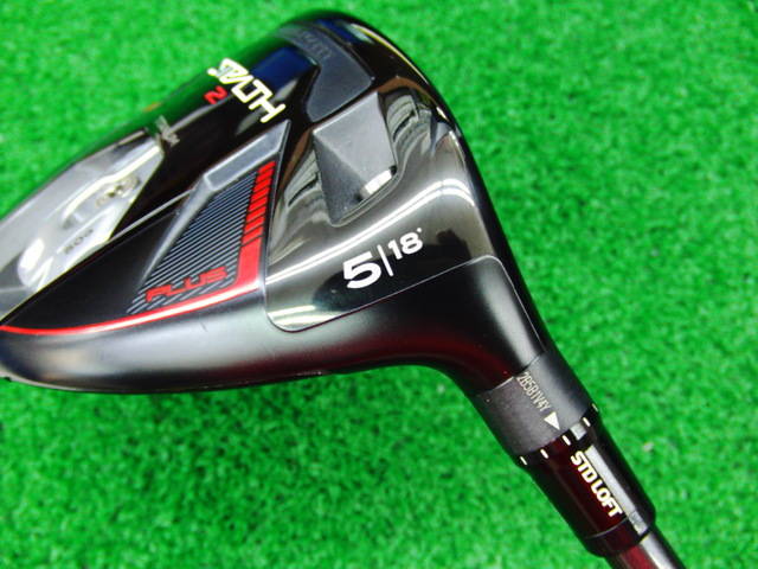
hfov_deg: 50.1
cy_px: 284
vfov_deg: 38.7
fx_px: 810
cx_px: 379
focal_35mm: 37
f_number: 3.6
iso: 400
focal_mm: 6.42
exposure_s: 1/20
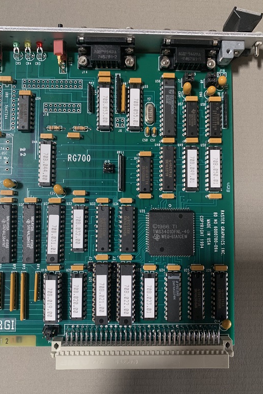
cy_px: 196
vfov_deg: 65.5
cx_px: 130
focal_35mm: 28
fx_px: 307
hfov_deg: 46.4
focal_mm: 4.25
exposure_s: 1/60
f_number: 1.8
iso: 250
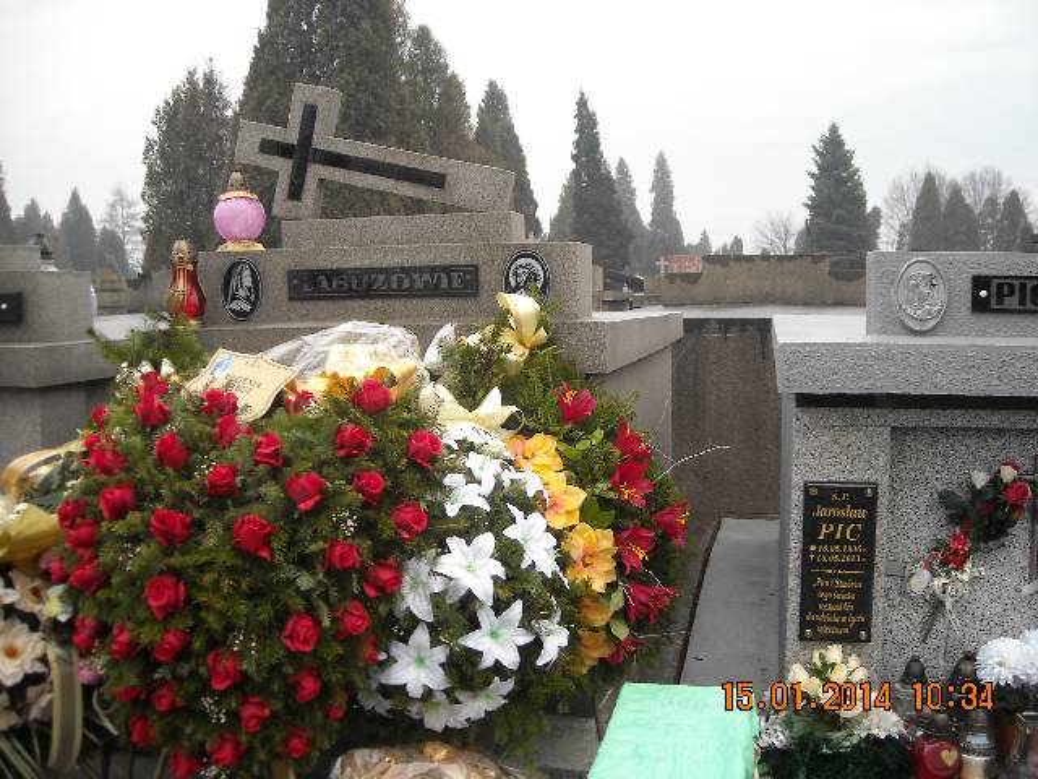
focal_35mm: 35
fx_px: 1050
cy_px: 390
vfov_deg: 40.7
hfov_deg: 52.6
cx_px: 519
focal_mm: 5.7
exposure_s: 1/57
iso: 84
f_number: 2.8
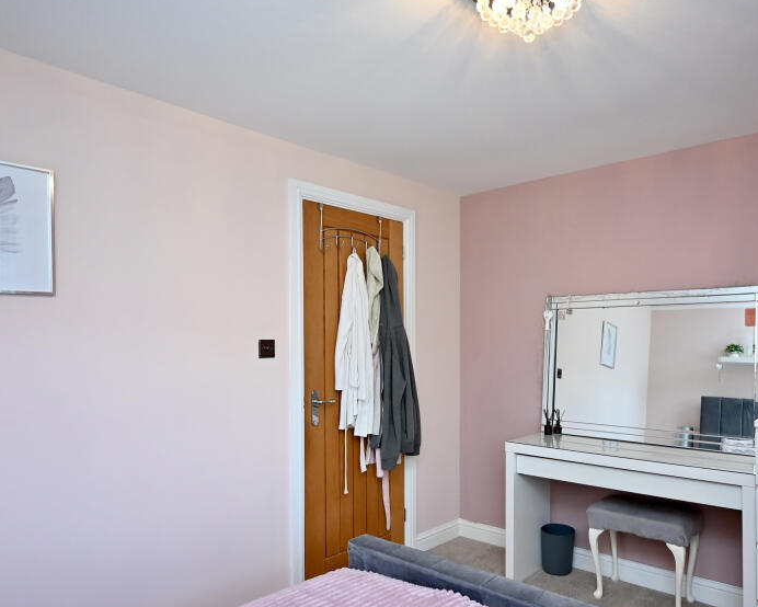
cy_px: 341
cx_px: 455
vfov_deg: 56.6
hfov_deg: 67.4
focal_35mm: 25
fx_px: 561
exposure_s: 1/125
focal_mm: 12
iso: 900
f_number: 3.5
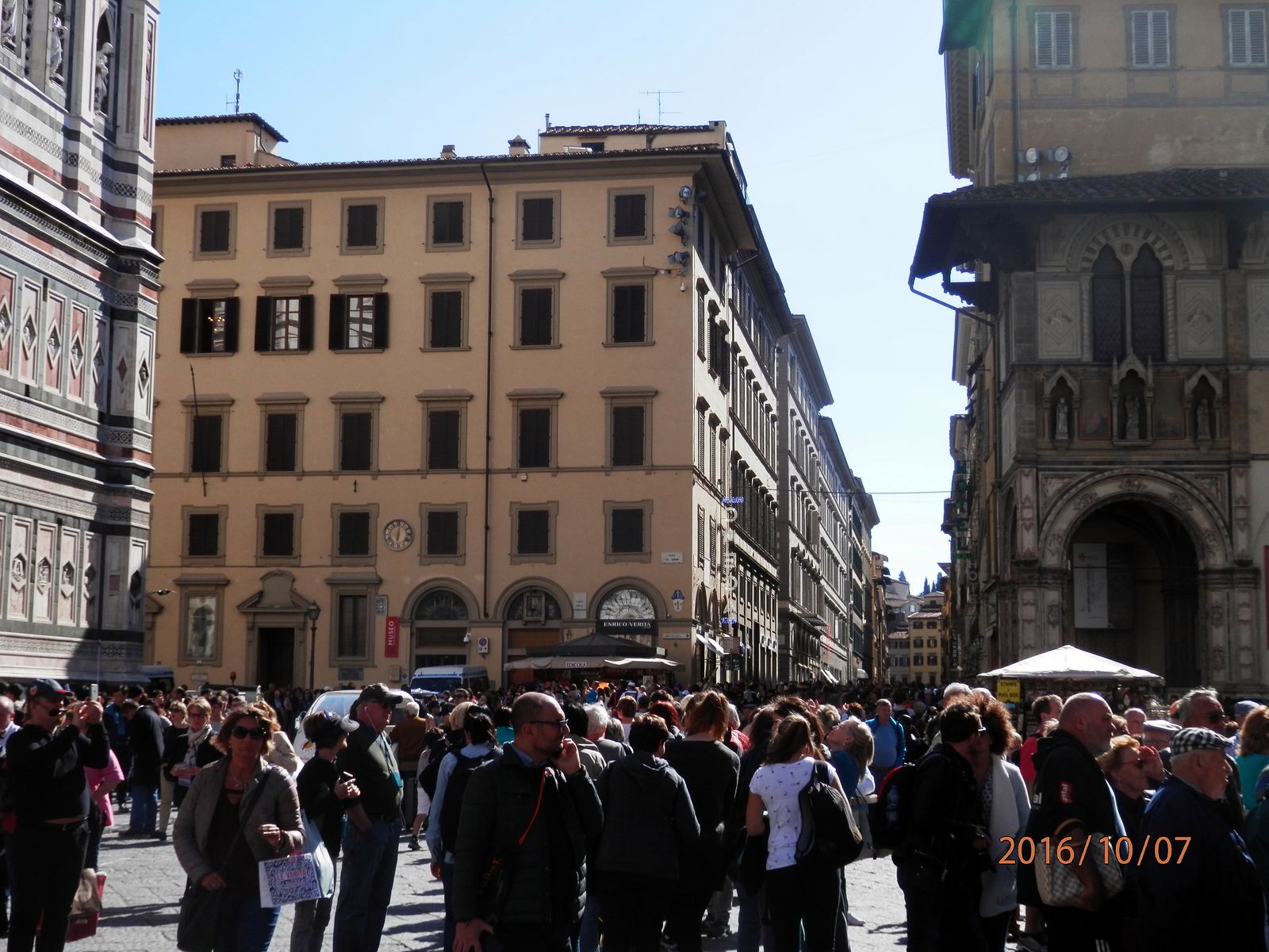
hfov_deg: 38.9
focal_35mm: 49
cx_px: 634
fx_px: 1796
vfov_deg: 29.7
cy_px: 476
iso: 80
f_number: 4
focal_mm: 8.9
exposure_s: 1/640
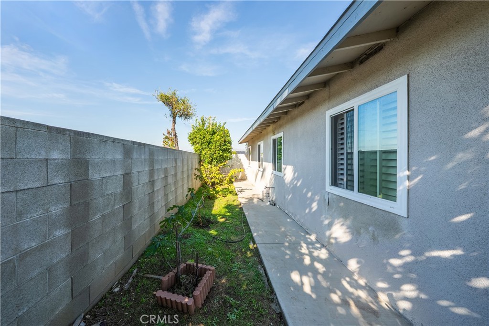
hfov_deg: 112.6
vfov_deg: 90.0
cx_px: 244
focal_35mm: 12
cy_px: 163
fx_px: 163
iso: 160
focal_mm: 12
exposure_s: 1/3000
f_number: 8
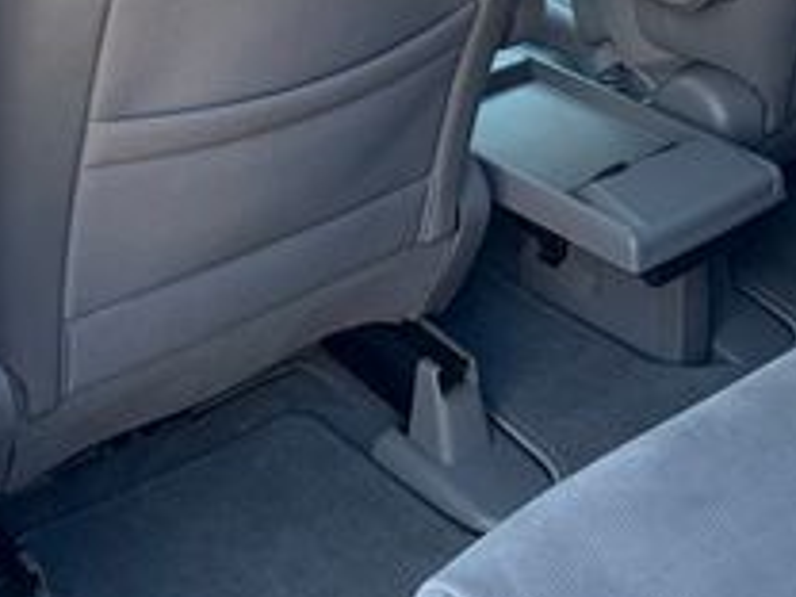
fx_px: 1840
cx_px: 517
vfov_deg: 17.7
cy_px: -80
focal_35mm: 80
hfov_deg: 24.3
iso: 125
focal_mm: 5.96
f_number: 1.6
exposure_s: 1/155
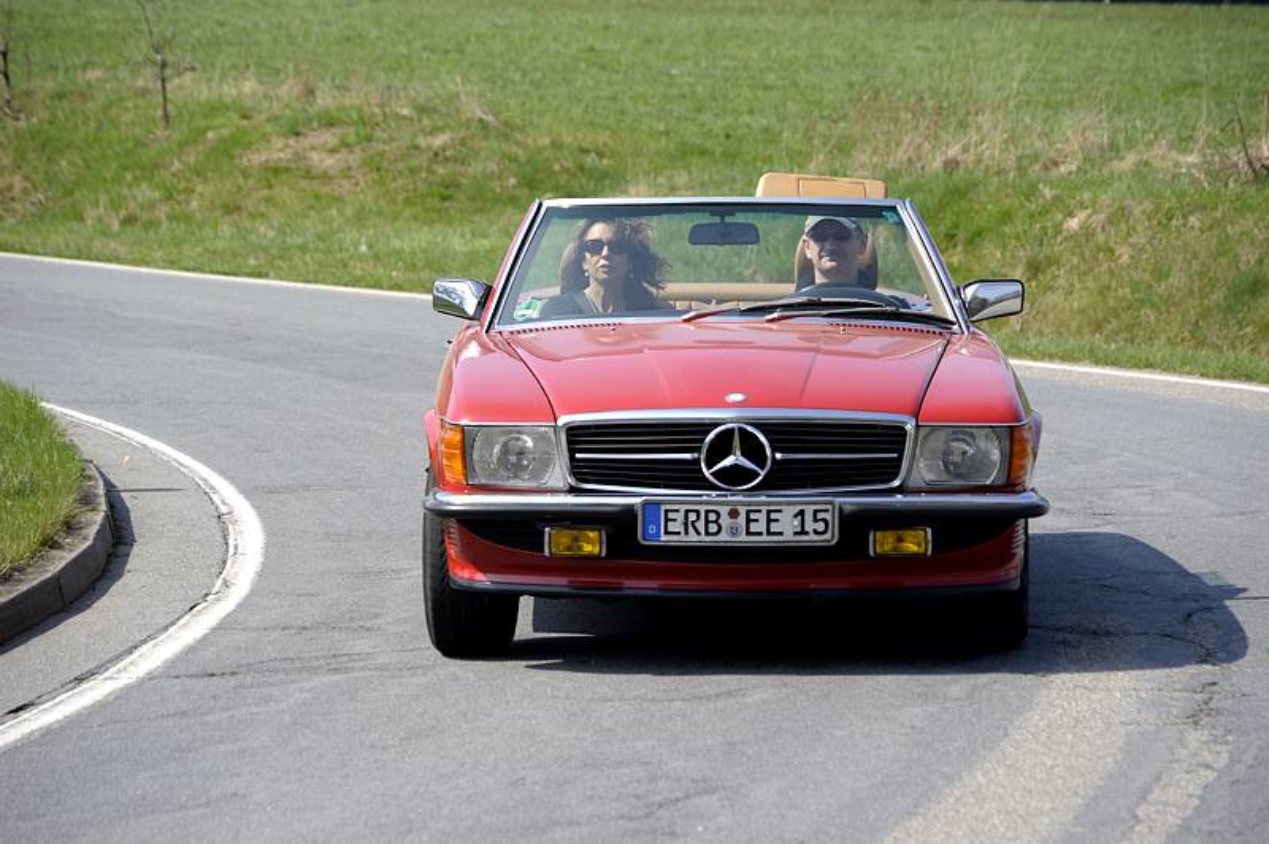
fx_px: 5283
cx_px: 634
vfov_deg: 9.1
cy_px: 422
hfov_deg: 13.7
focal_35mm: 150
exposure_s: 1/320
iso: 200
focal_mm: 150
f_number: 8
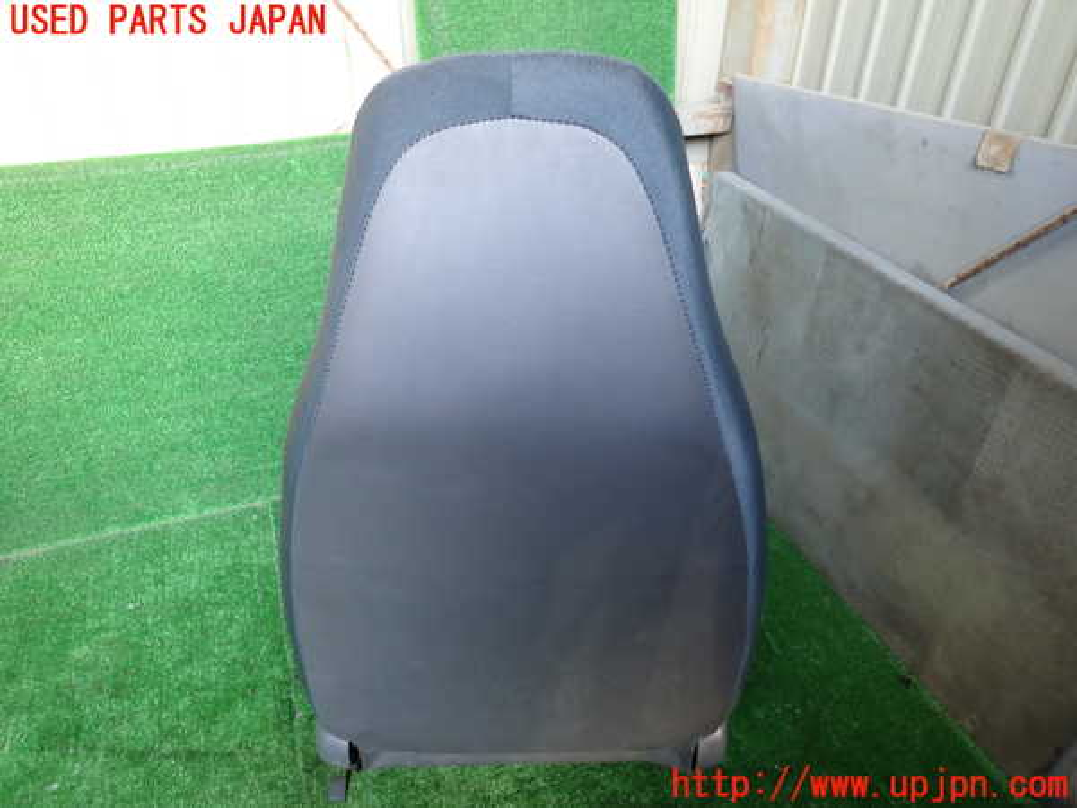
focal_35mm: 25
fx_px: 778
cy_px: 404
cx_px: 538
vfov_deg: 54.9
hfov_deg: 69.4
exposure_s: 1/60
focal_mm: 4.5
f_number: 2
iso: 200
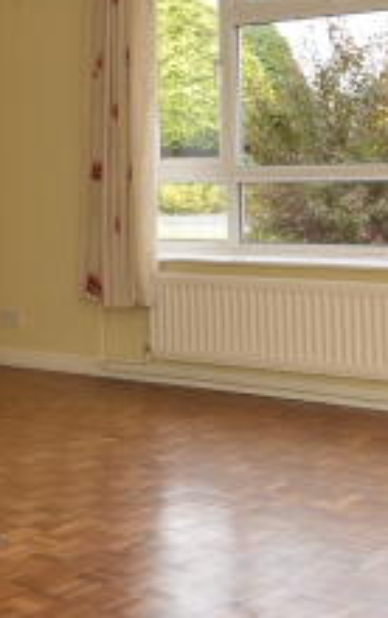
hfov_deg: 18.2
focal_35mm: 71
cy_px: 90
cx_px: 304
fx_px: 1198
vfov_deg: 28.1
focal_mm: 10
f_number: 5.6
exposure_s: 1/125
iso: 200
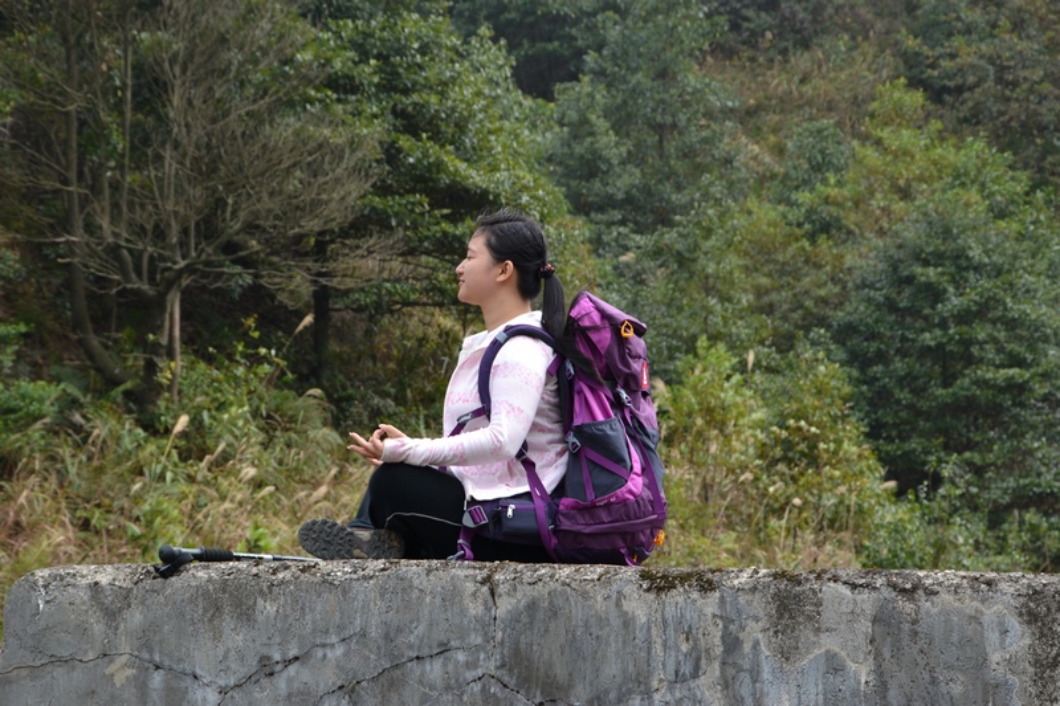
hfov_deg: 18.2
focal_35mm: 112
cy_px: 353
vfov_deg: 12.2
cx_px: 530
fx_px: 3312
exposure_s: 1/80
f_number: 8
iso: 100
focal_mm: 75
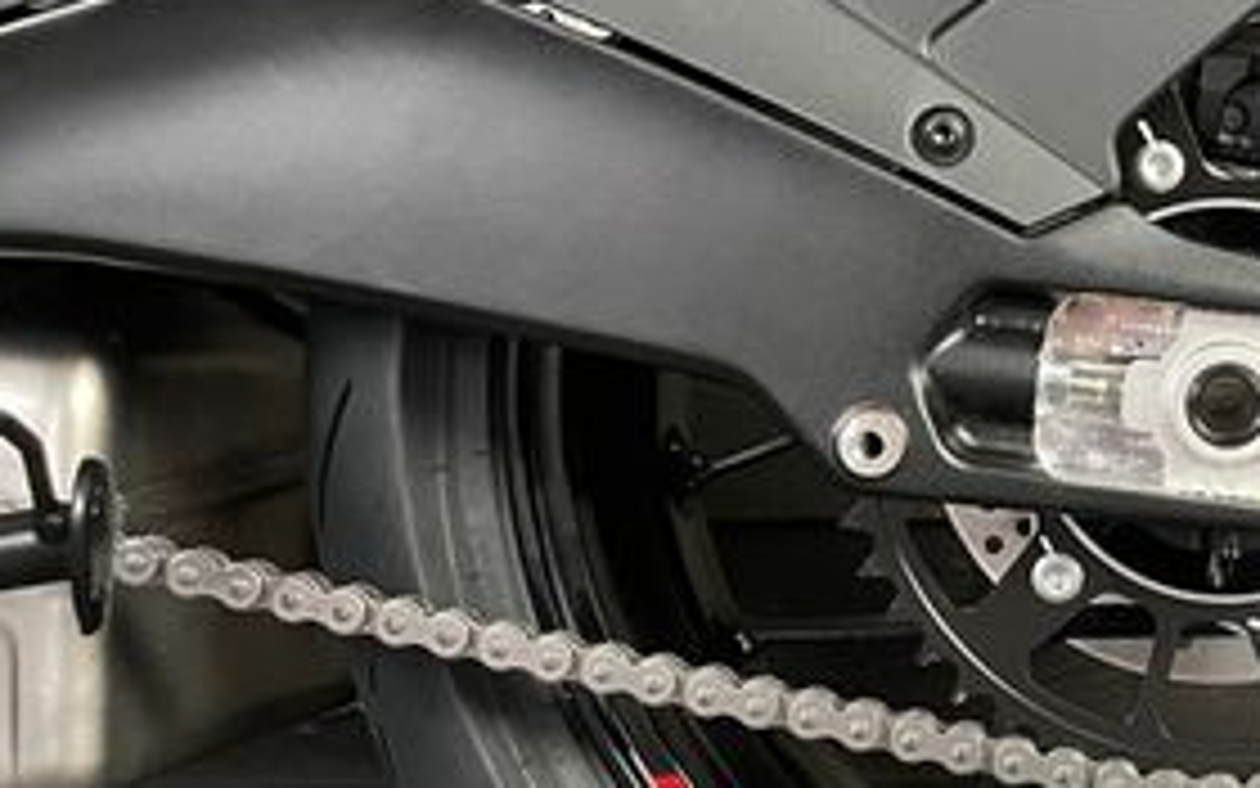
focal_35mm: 63
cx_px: 1174
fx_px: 2163
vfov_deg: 20.6
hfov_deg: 30.8
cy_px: 378
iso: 500
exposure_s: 1/25
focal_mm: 4.2
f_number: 1.6
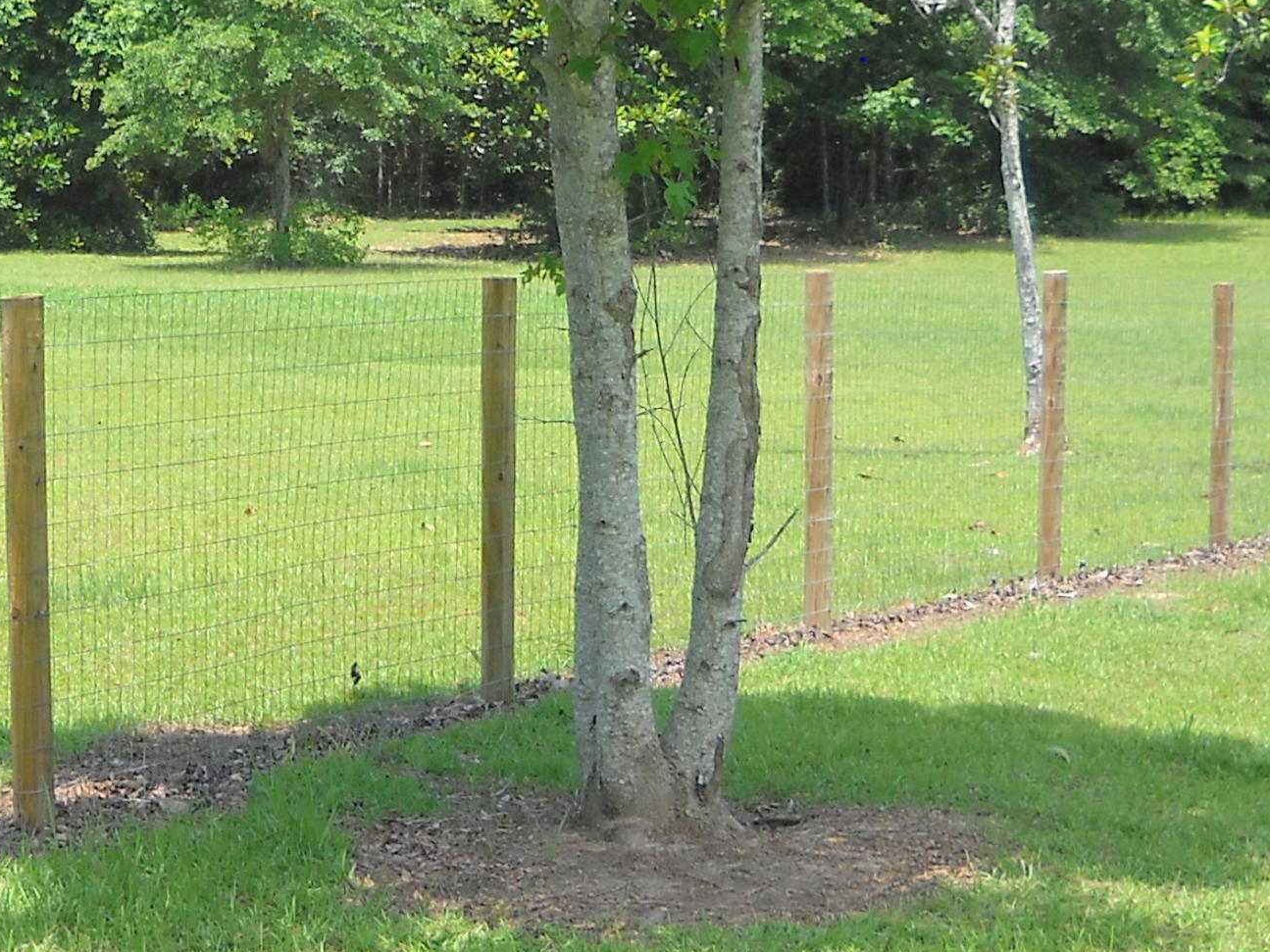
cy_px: 442
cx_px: 300
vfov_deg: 15.6
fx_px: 3485
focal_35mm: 95
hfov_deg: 20.5
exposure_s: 1/135
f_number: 5.5
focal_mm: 6.72
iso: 64
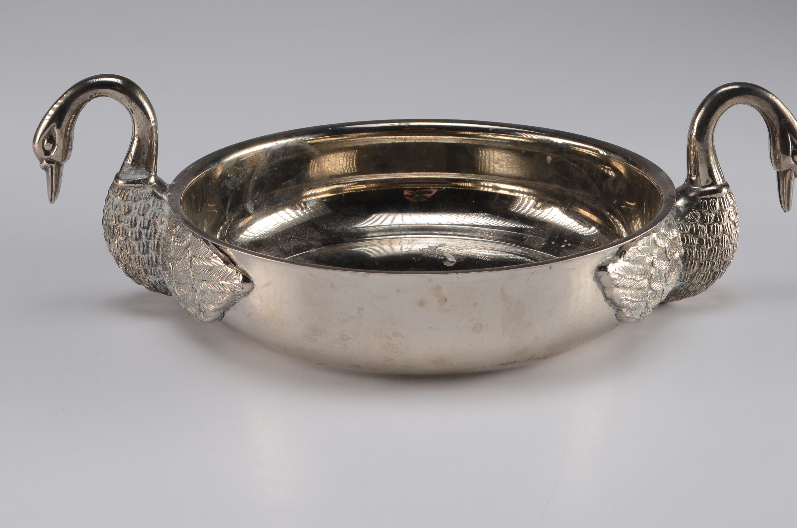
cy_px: 195
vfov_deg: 17.6
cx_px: 402
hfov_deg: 26.4
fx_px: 1701
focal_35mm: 77
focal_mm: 40
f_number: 11
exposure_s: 1/80
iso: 100
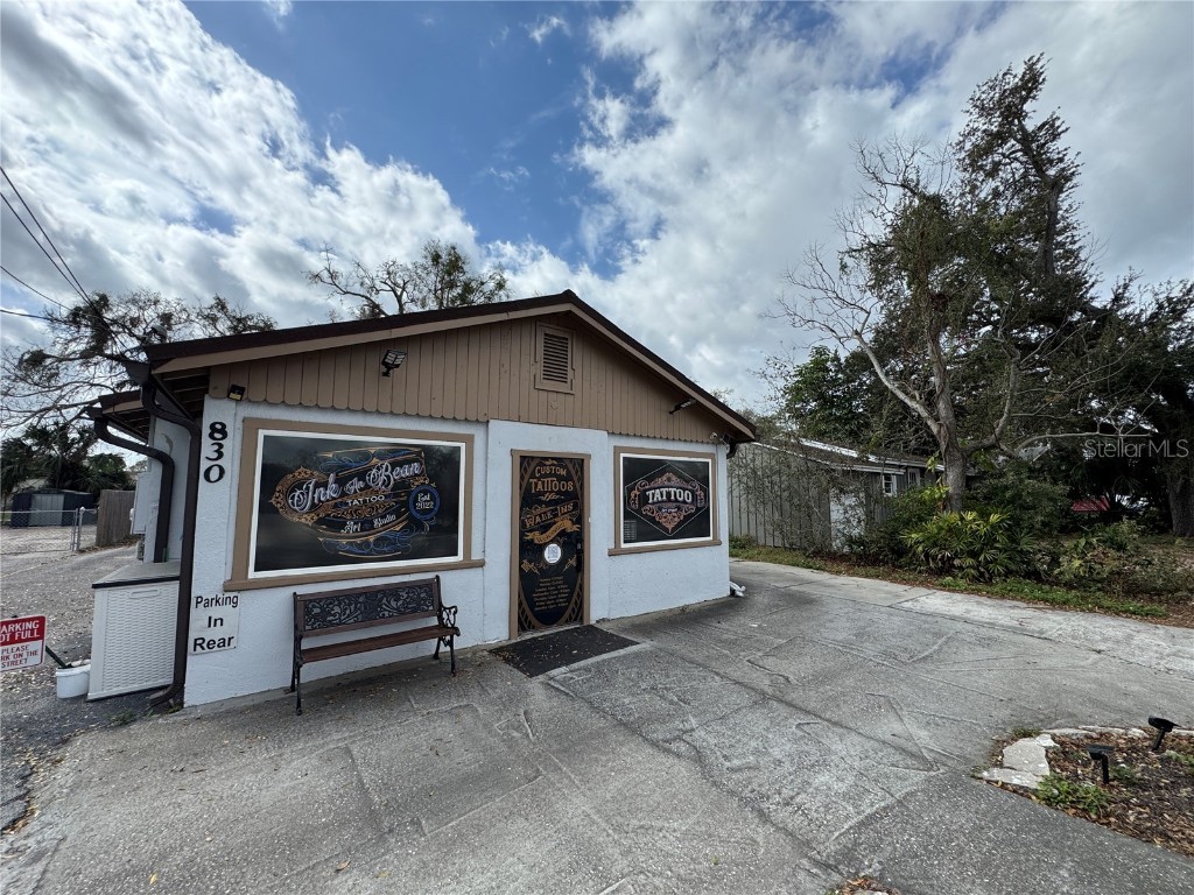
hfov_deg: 102.1
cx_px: 597
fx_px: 483
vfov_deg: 85.7
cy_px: 448
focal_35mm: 14
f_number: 2.2
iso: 50
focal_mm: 2.22
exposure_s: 1/2028
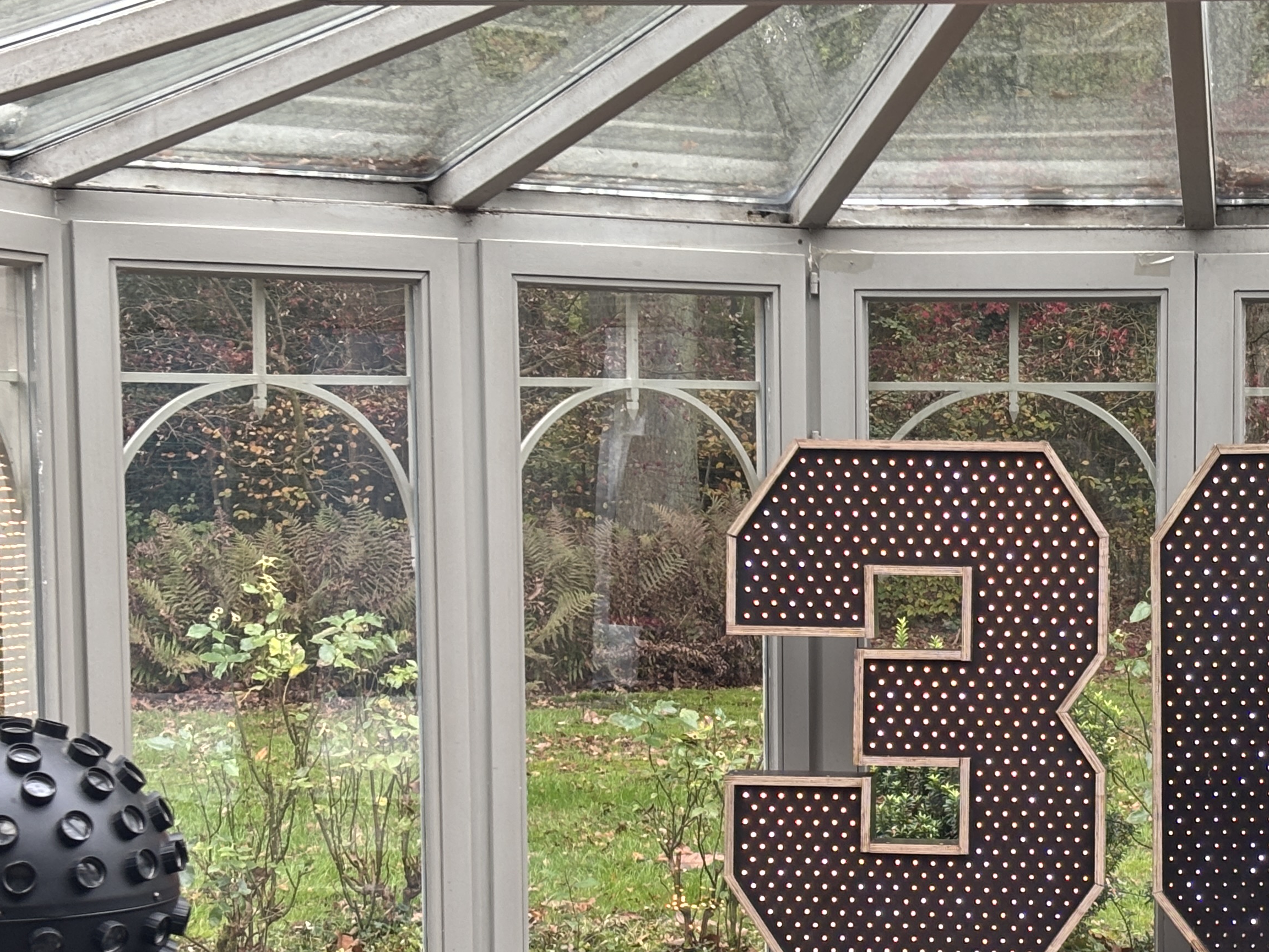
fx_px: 3336
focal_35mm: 91
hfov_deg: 21.2
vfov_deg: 16.1
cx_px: 1046
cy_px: 772
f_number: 1.6
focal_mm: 5.96
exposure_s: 1/60
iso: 80
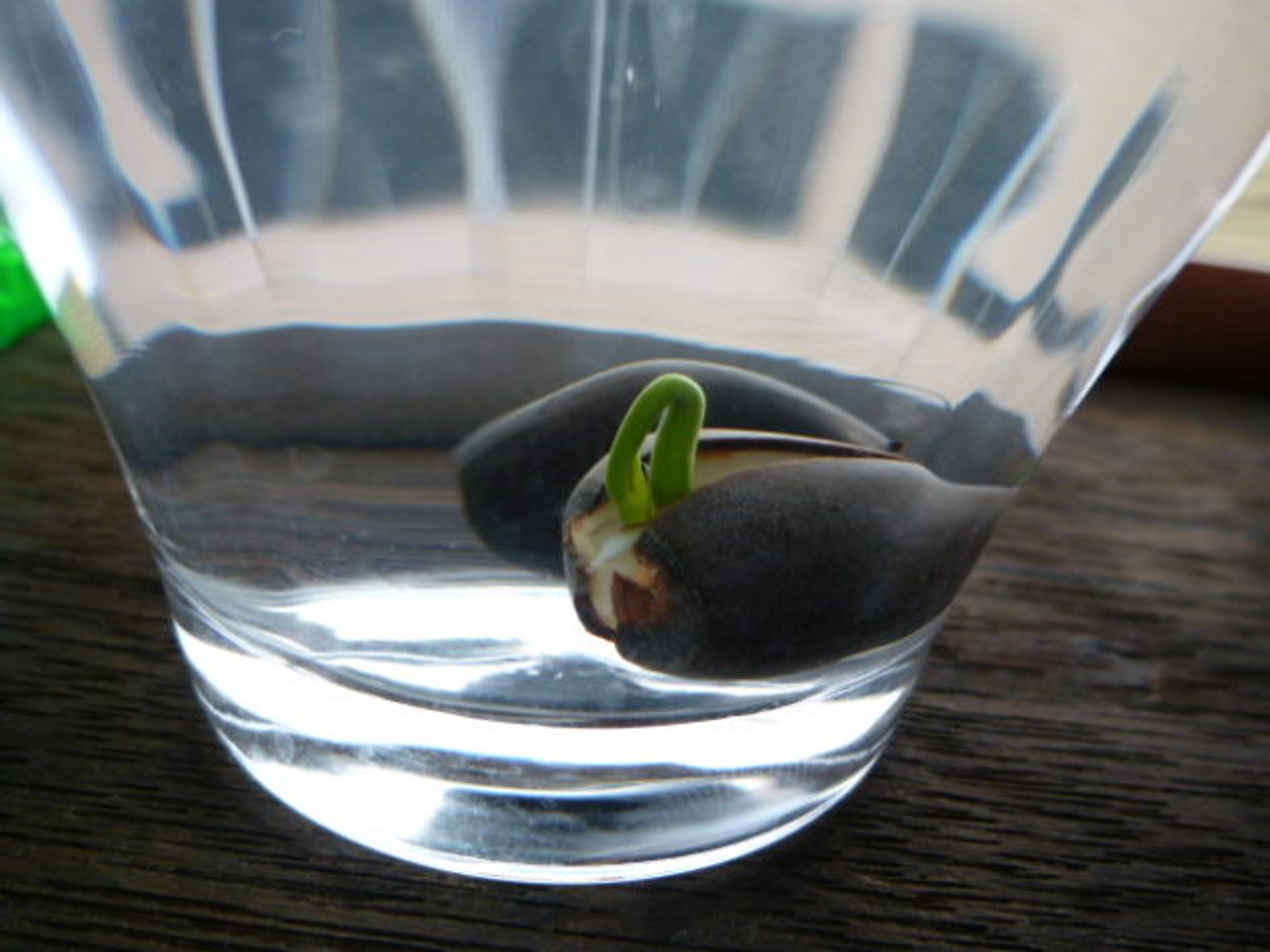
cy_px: 476
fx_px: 881
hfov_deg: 71.6
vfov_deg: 56.8
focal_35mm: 24
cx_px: 635
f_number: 3.5
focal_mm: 4.3
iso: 100
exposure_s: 1/250
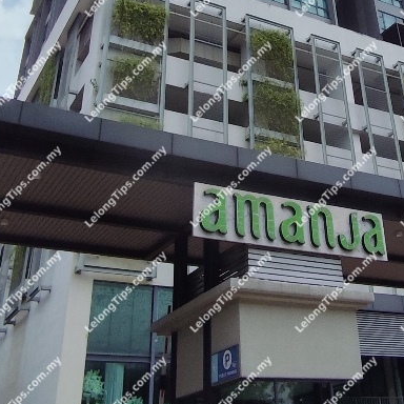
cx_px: 322
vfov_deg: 33.2
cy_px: 6
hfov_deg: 34.9
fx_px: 621
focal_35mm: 47
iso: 50
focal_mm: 1.65
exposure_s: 1/4501
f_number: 2.2
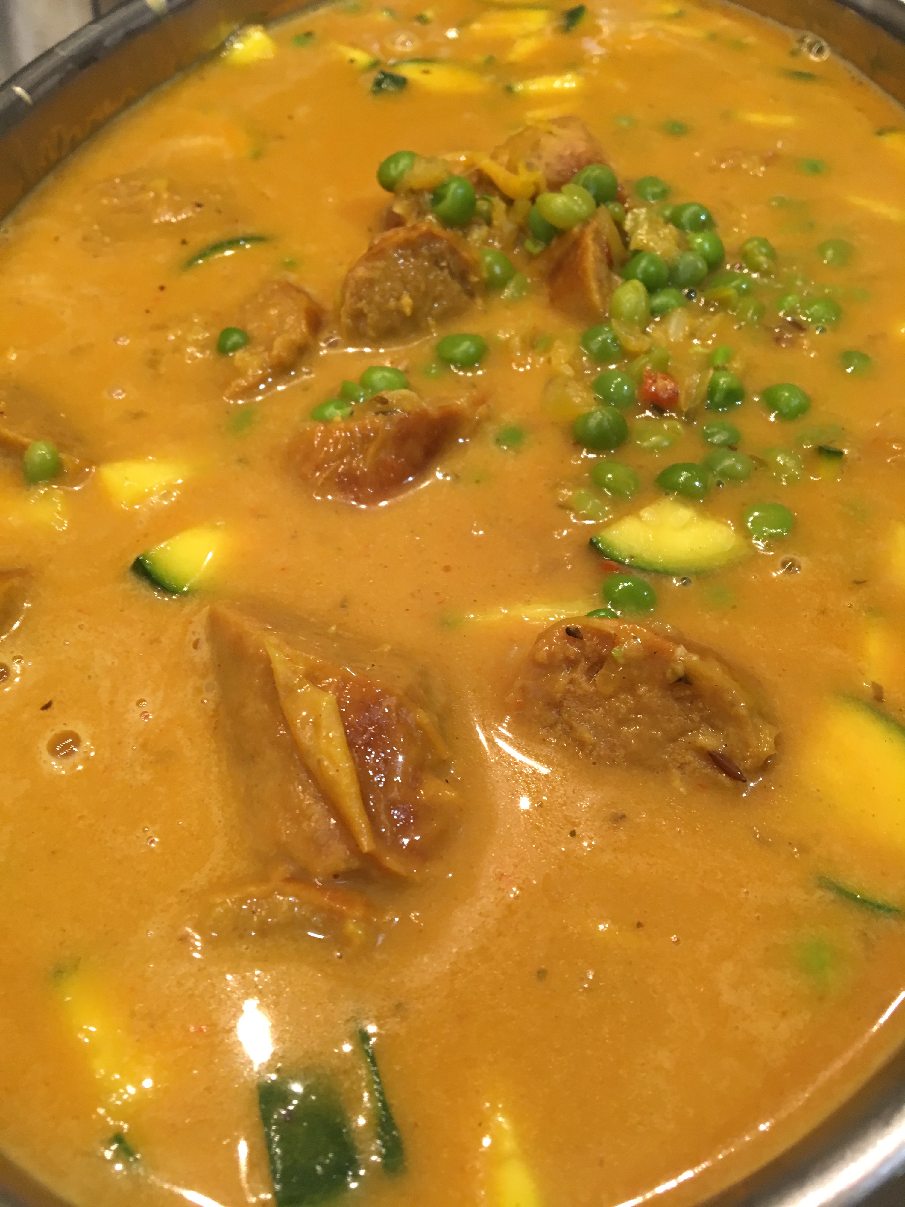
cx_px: 452
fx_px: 1011
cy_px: 604
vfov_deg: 61.7
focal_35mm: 29
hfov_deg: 48.2
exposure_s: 1/33
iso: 100
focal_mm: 4.15
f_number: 2.2
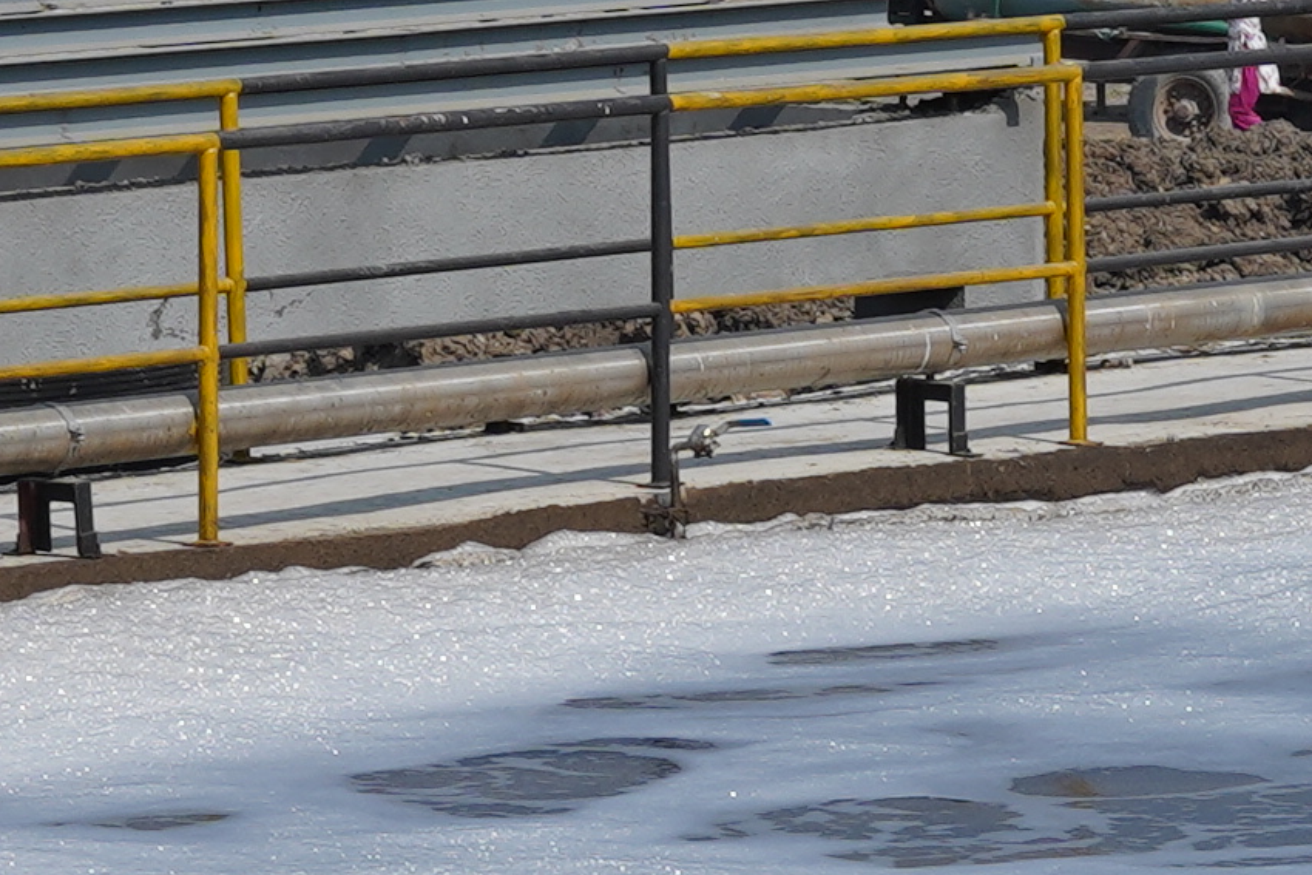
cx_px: 1419
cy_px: 1654
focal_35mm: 353
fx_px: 12866
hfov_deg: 5.8
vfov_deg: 3.9
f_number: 13
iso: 160
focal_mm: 50
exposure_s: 1/250
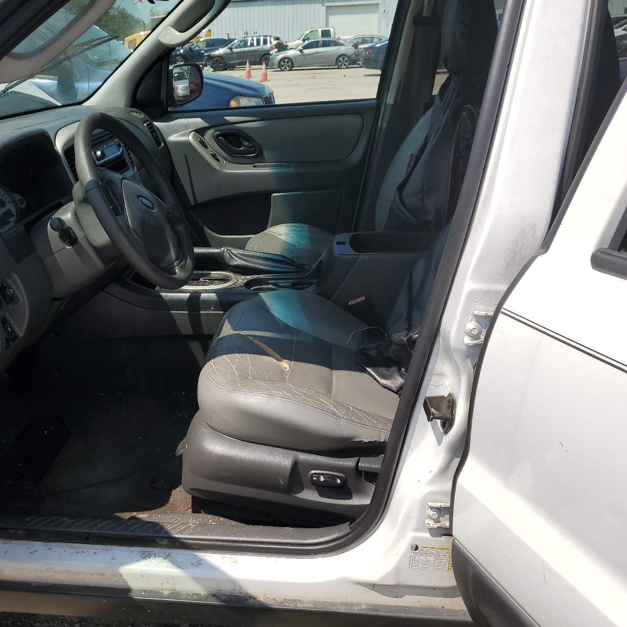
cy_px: 312
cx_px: 229
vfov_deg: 52.5
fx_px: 635
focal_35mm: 31
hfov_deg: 51.9
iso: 50
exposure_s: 1/3333
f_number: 1.5
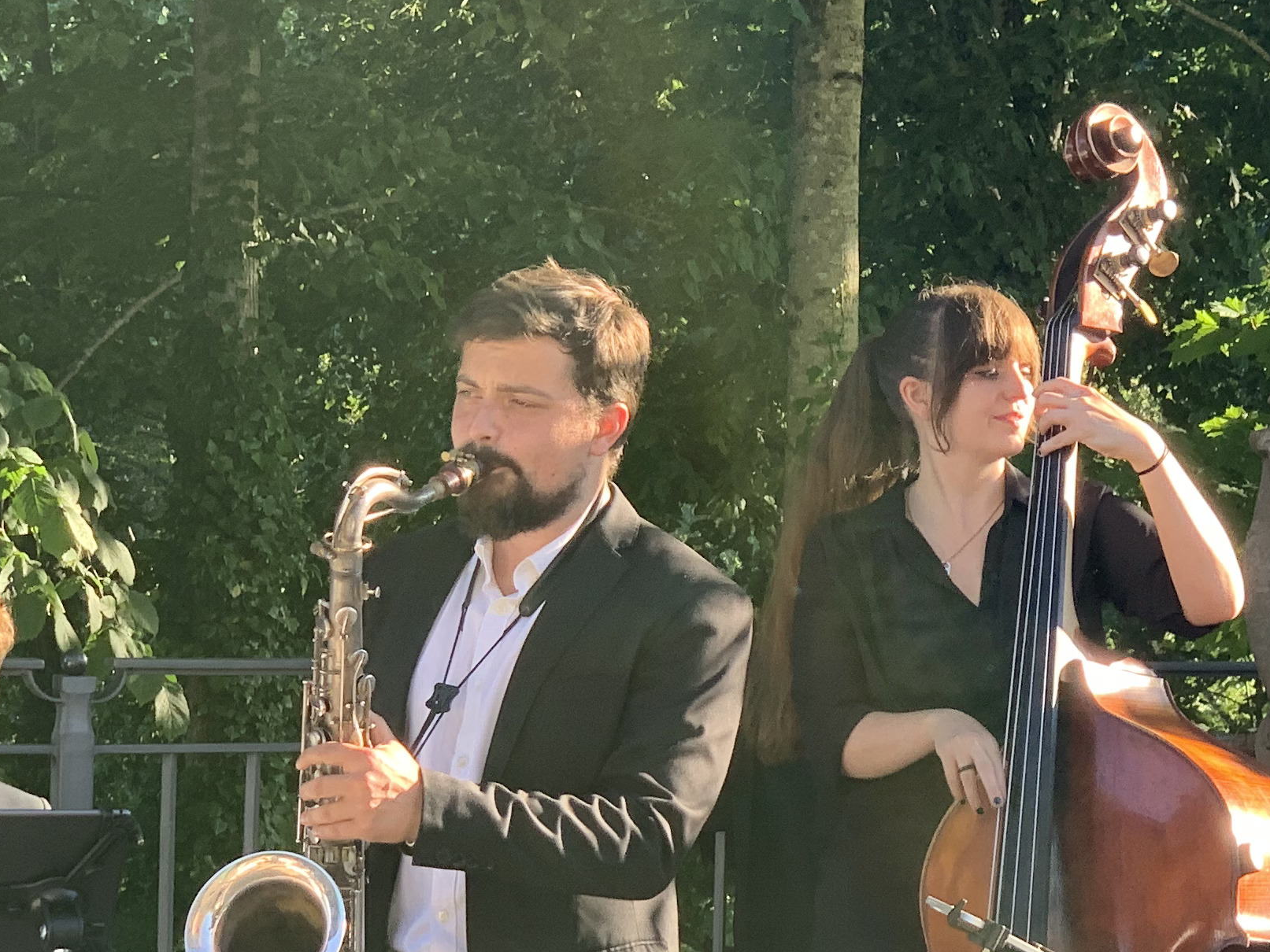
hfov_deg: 15.0
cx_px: 1128
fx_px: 4770
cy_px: 670
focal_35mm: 130
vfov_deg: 11.4
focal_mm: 6
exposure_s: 1/122
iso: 25
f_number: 2.4
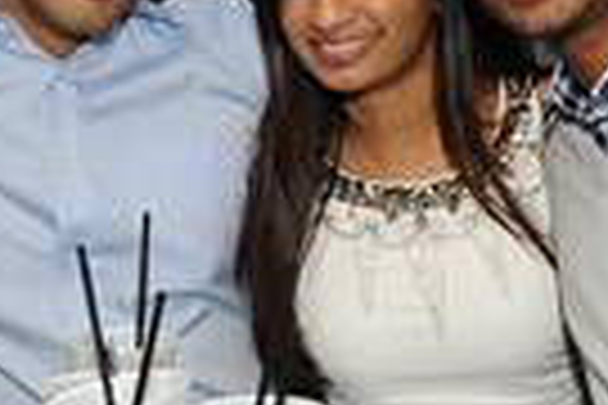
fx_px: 2195
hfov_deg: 15.4
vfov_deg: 10.5
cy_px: 50
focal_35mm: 130
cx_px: -18
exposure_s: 1/250
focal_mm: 32
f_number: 6.7
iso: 1100
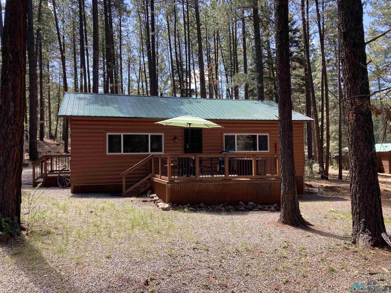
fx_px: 316
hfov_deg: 63.4
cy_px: 146
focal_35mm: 28
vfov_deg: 49.7
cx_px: 196
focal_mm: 3.99
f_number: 1.8
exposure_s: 1/213
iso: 20
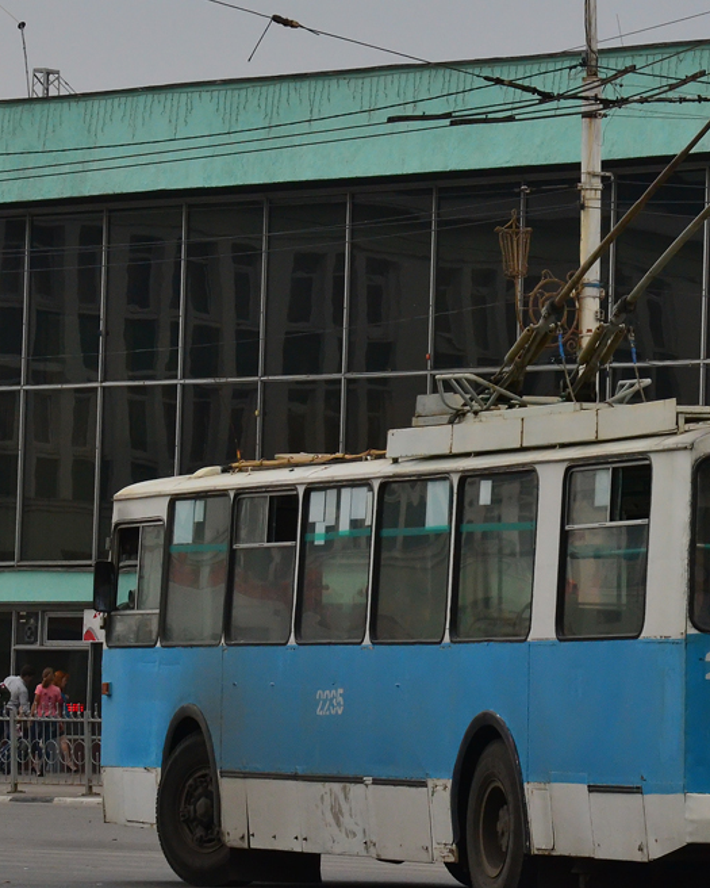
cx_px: 545
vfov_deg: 9.4
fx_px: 5410
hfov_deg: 7.5
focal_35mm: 206
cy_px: 412
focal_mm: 80
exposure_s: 1/500
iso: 800
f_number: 8
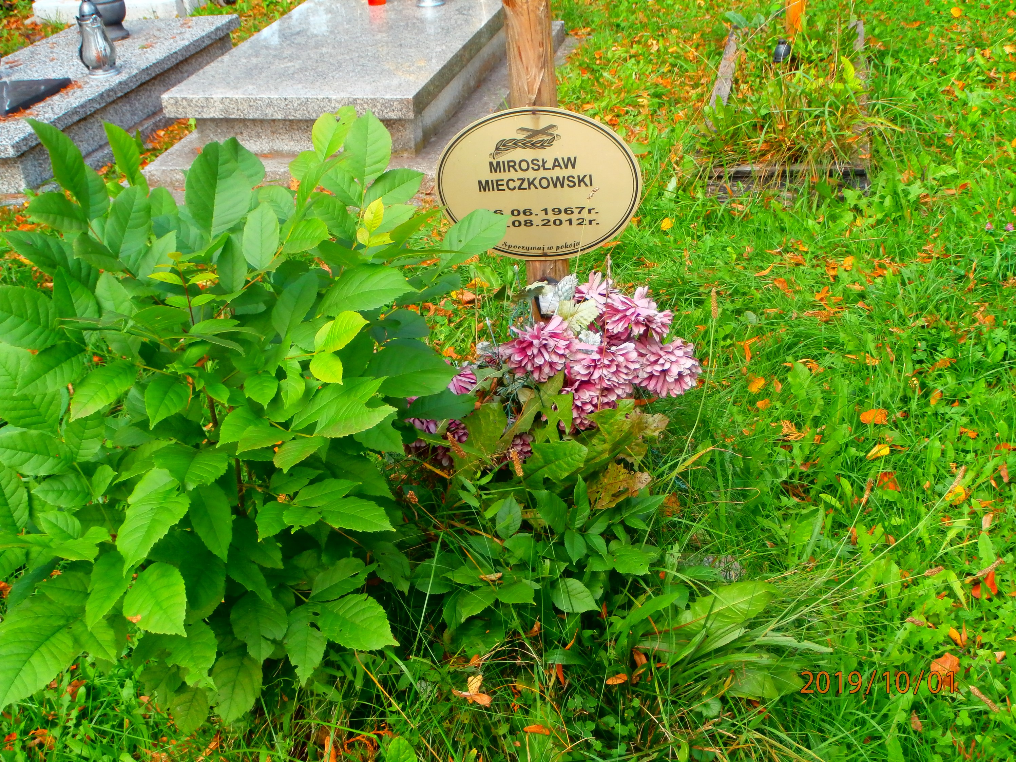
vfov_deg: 30.9
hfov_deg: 40.4
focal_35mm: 47
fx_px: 1379
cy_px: 381
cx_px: 508
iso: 100
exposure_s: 1/80
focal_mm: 8.29
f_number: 4.2
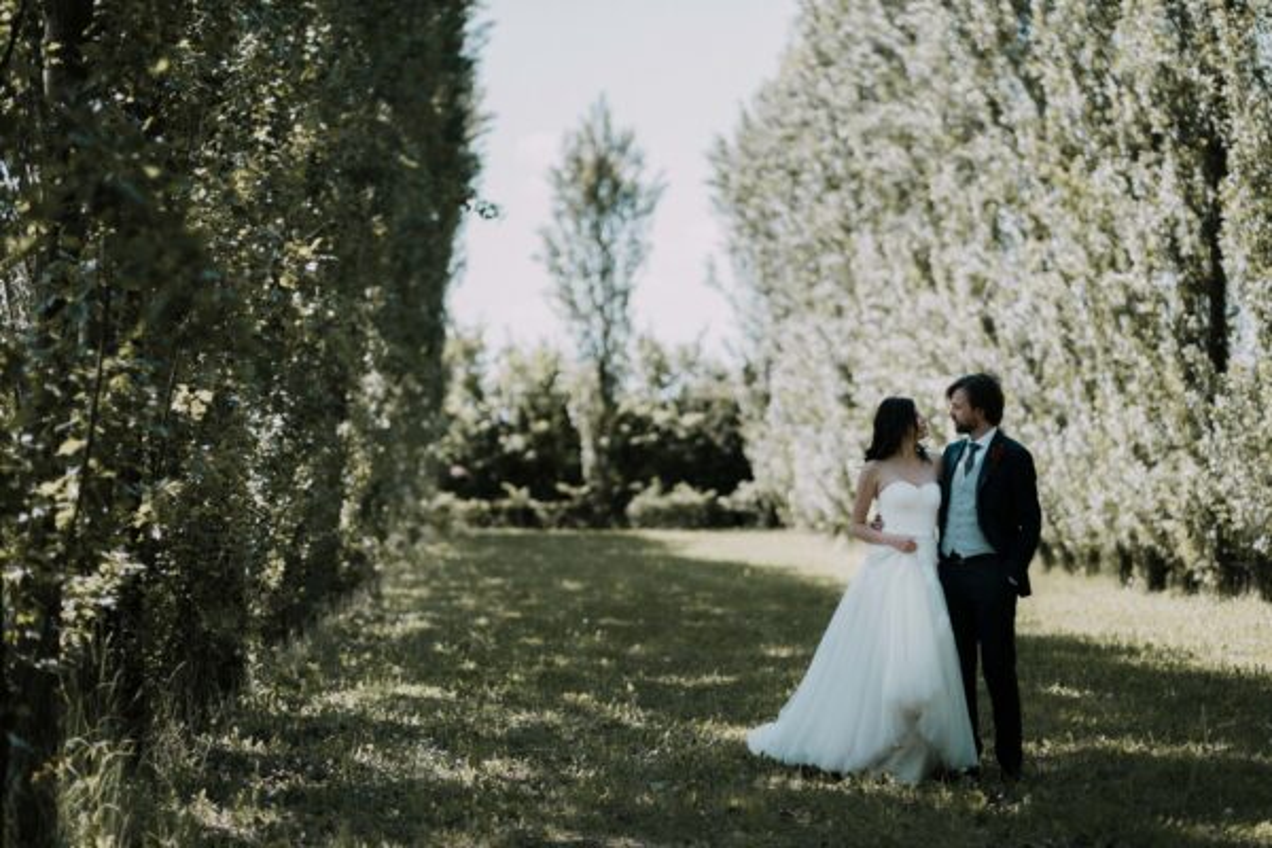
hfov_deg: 24.2
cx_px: 636
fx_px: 2968
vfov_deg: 16.3
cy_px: 424
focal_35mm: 84
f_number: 1.2
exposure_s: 1/8500
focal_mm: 56
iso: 200
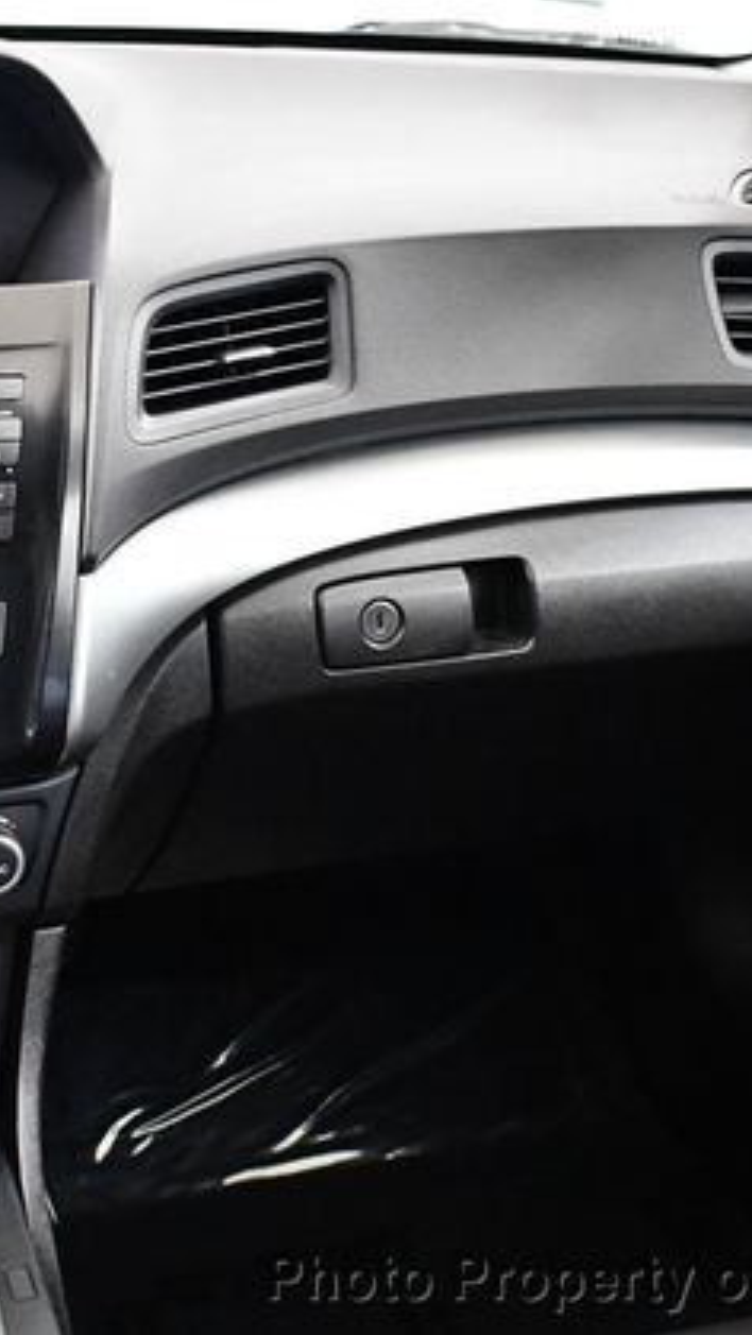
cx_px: 226
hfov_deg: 18.8
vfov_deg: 32.8
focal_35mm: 64
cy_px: 656
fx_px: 2266
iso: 5000
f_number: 3.8
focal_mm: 20
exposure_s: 1/60
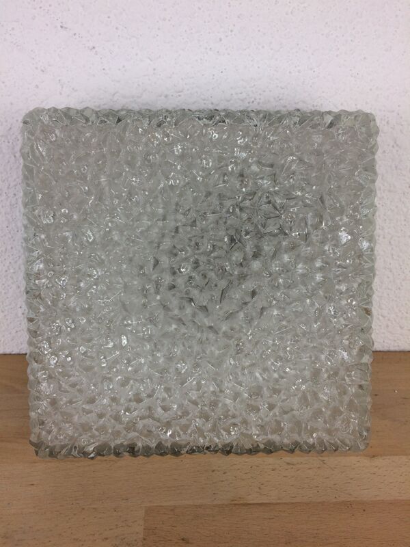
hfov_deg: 48.2
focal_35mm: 29
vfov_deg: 61.7
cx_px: 205
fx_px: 458
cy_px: 274
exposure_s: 1/100
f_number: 2.2
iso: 50
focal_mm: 4.15
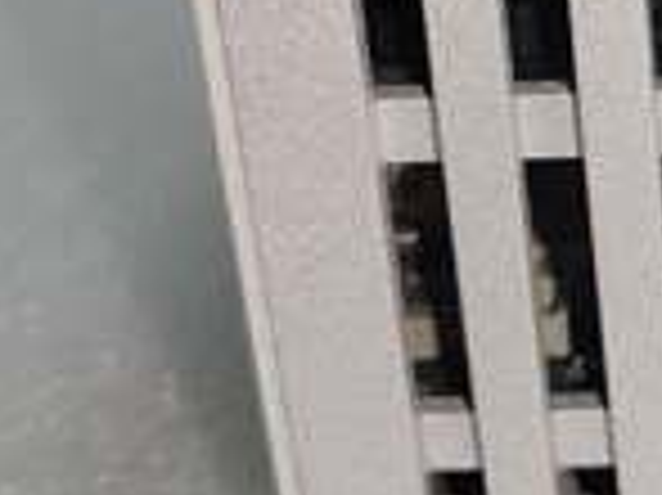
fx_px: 2026
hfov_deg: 16.7
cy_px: -58
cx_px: 1018
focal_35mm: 106
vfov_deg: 13.6
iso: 200
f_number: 1.8
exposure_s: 1/50
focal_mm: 4.75
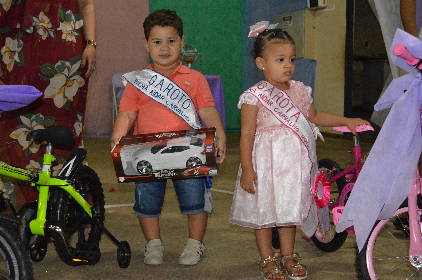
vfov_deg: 29.8
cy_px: 140
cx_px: 211
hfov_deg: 43.6
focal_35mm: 45
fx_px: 527
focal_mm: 30
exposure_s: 1/60
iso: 3200
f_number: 4.5
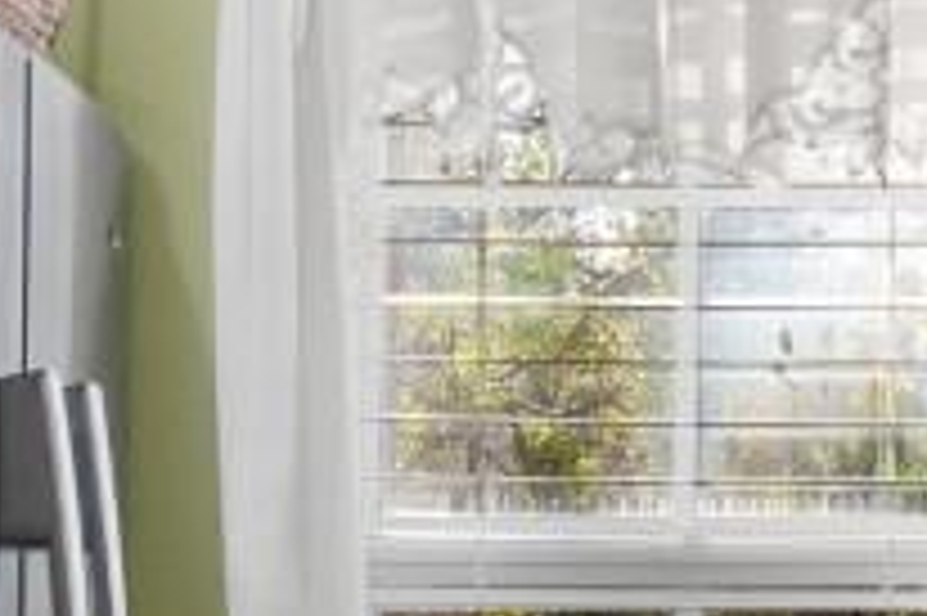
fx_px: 3036
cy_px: 589
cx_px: 693
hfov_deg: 17.3
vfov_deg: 11.5
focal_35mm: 118
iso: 100
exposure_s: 1/40
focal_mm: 10
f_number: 4.5
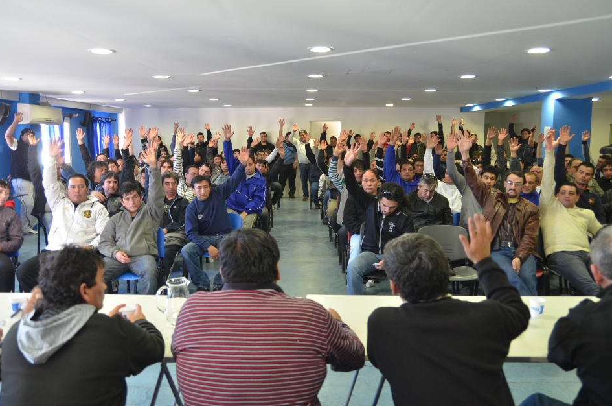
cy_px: 197
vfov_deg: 34.1
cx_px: 303
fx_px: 662
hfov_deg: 49.6
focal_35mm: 39
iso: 1000
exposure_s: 1/60
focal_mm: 24
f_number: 4
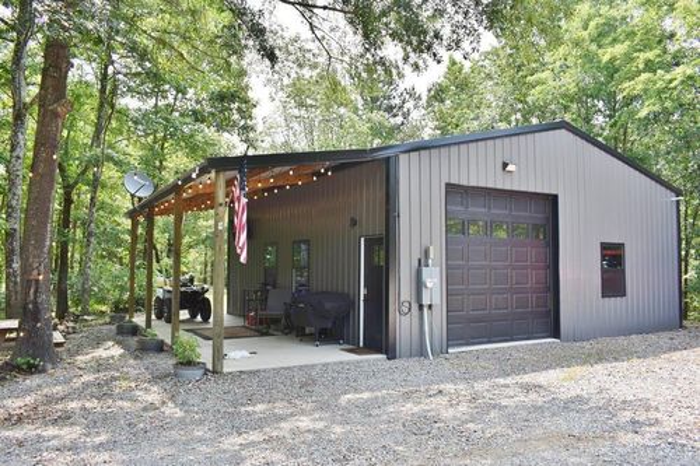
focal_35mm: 27
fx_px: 525
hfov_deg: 67.4
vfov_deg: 47.9
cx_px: 350
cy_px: 233
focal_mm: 18
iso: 100
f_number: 5.6
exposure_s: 1/125
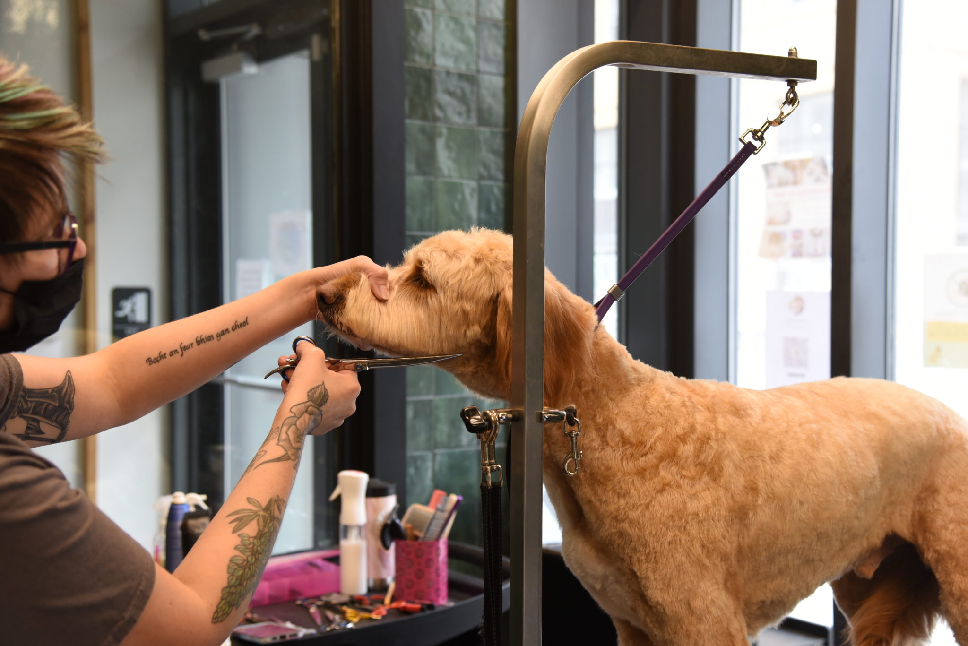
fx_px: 1291
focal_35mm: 48
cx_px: 484
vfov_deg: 28.1
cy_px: 323
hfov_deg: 41.1
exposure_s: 1/160
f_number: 4.5
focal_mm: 48
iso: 1000
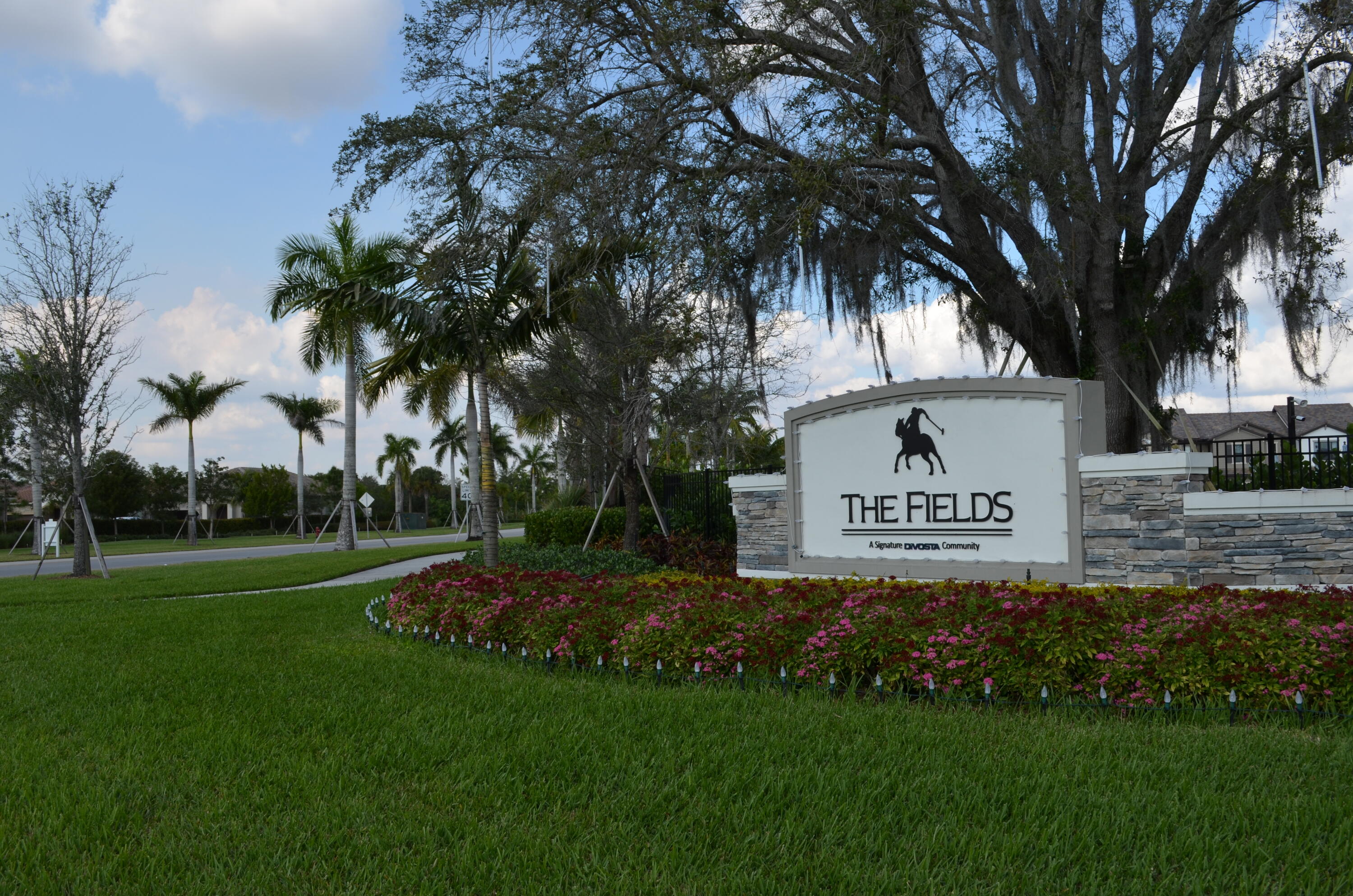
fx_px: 1350
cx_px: 676
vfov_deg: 36.7
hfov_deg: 53.2
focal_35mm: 36
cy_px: 448
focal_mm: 24
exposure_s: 1/250
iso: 140
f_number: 8
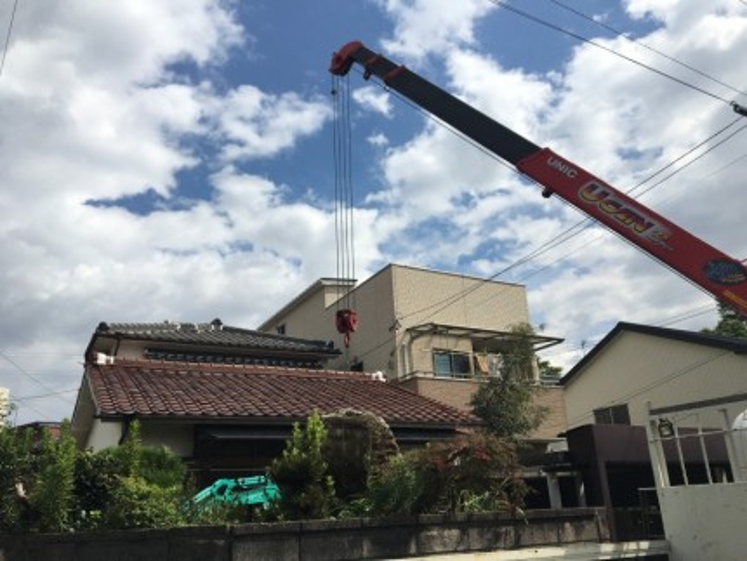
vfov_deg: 48.3
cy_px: 280
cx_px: 374
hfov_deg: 61.6
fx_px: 626
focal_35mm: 29
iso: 25
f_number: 2.2
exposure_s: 1/3497
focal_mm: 4.15
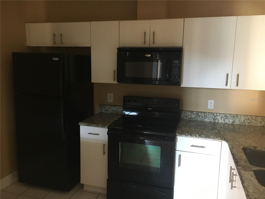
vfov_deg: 48.2
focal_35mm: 29
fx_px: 222
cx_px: 132
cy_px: 100
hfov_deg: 61.7
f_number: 2.2
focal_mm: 4.15
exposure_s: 1/15
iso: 200
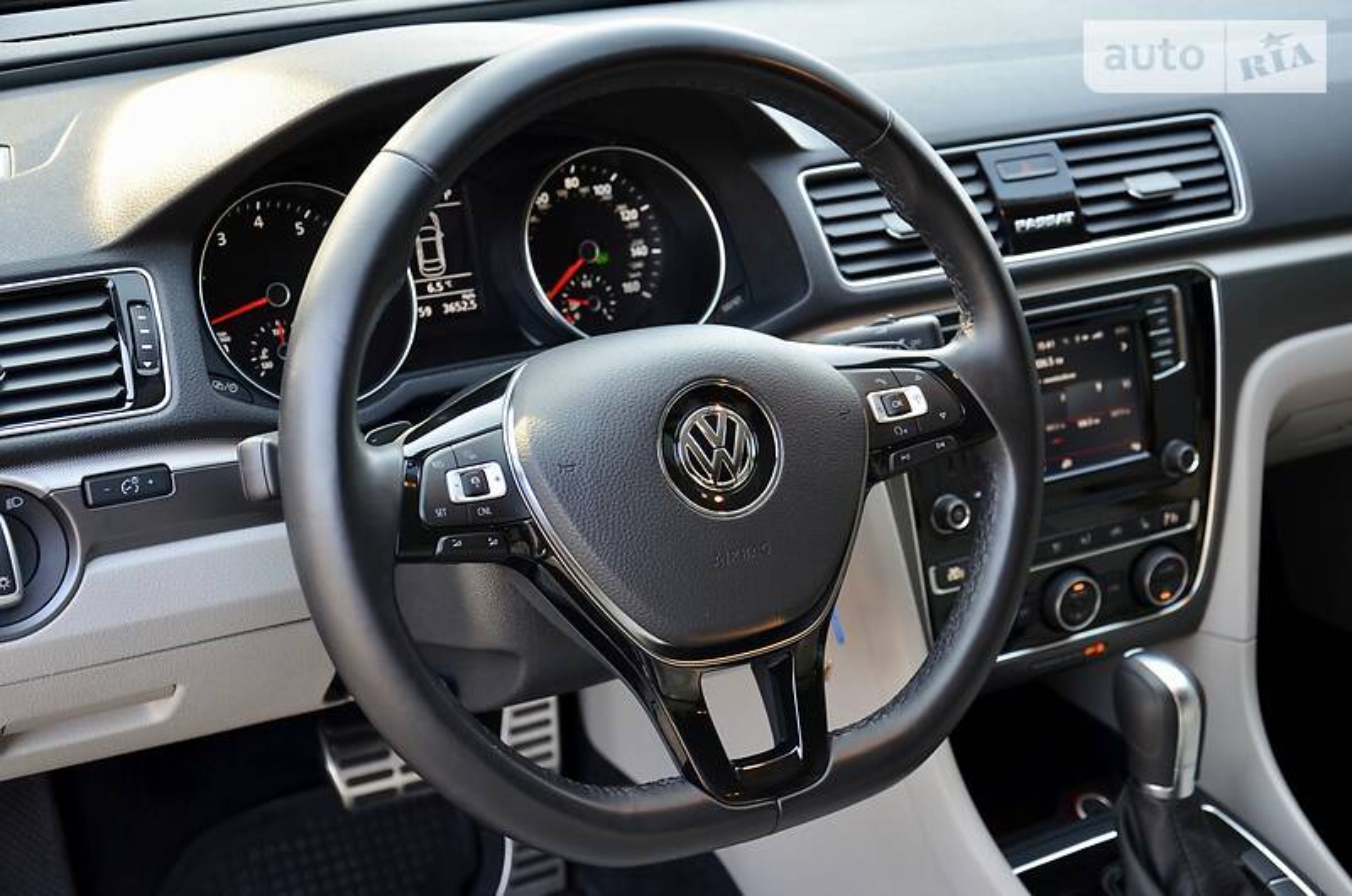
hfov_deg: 39.0
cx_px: 676
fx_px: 1912
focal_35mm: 51
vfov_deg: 26.4
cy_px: 448
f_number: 4.5
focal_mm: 34
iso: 400
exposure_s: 1/80
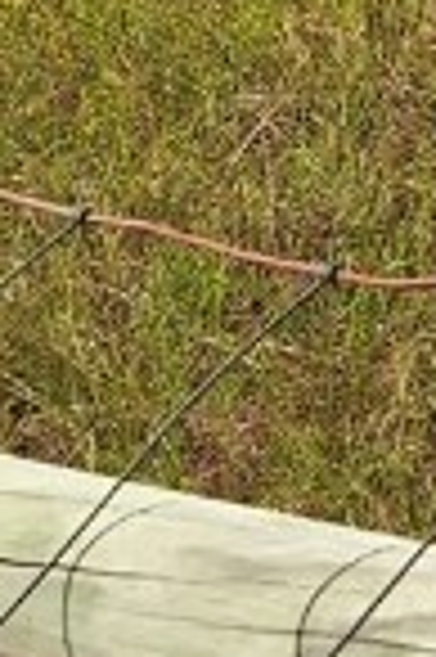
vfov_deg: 11.6
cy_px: -400
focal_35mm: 168
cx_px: 1330
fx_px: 3059
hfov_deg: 7.2
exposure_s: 1/3690
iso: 40
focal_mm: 5.54
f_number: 1.8
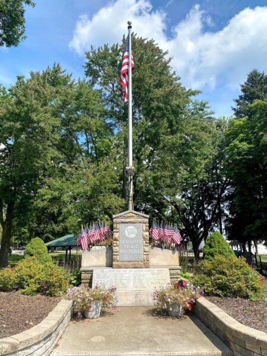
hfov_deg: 53.1
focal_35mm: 26
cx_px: 134
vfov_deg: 67.3
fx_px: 267
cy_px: 178
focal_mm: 4.25
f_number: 1.8
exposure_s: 1/2410
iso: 32
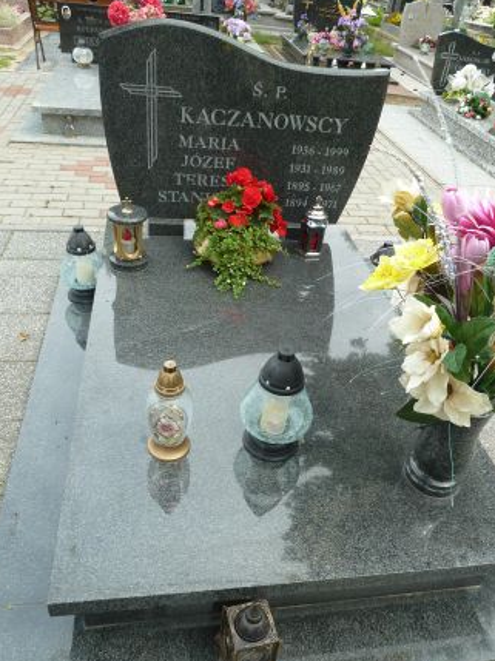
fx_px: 535
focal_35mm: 28
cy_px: 339
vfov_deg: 63.5
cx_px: 264
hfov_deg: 49.6
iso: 80
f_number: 4
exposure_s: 1/125
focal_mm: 4.1
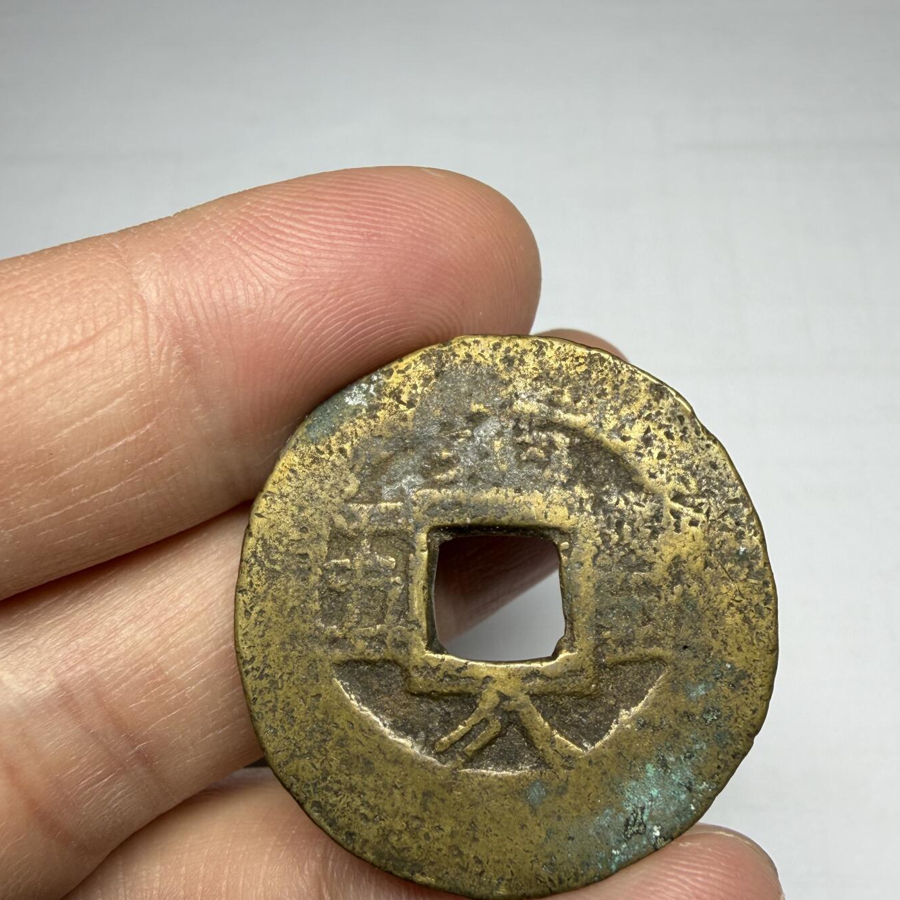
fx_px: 912
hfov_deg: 52.5
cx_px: 451
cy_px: 575
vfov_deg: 51.8
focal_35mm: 31
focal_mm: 2.22
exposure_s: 1/121
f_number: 2.2
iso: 50
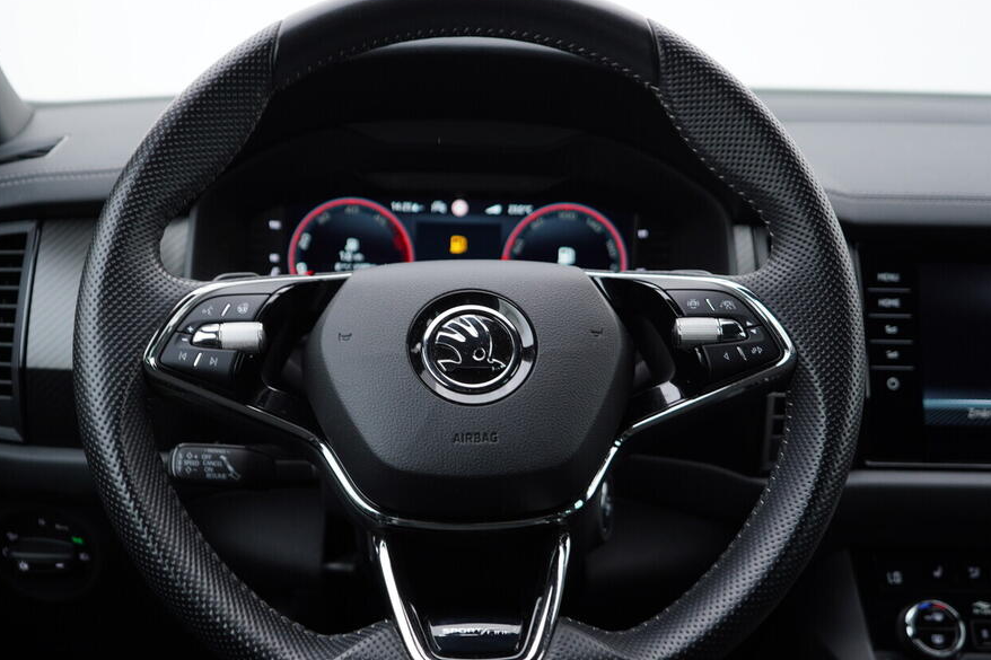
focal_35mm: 42
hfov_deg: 46.3
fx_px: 1156
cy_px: 350
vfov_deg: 31.9
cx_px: 435
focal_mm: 24
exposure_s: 1/40
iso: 125
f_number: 2.8
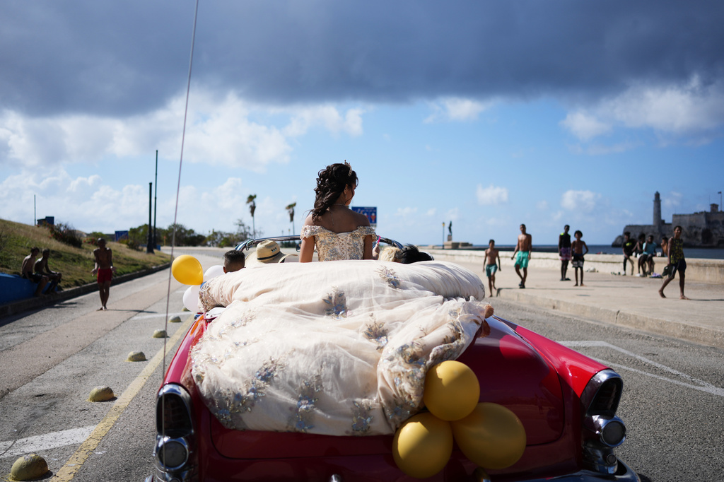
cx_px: 362
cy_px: 241
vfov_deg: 37.8
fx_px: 704
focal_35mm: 35
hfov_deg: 54.4
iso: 100
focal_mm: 35
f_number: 2
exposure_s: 1/8000
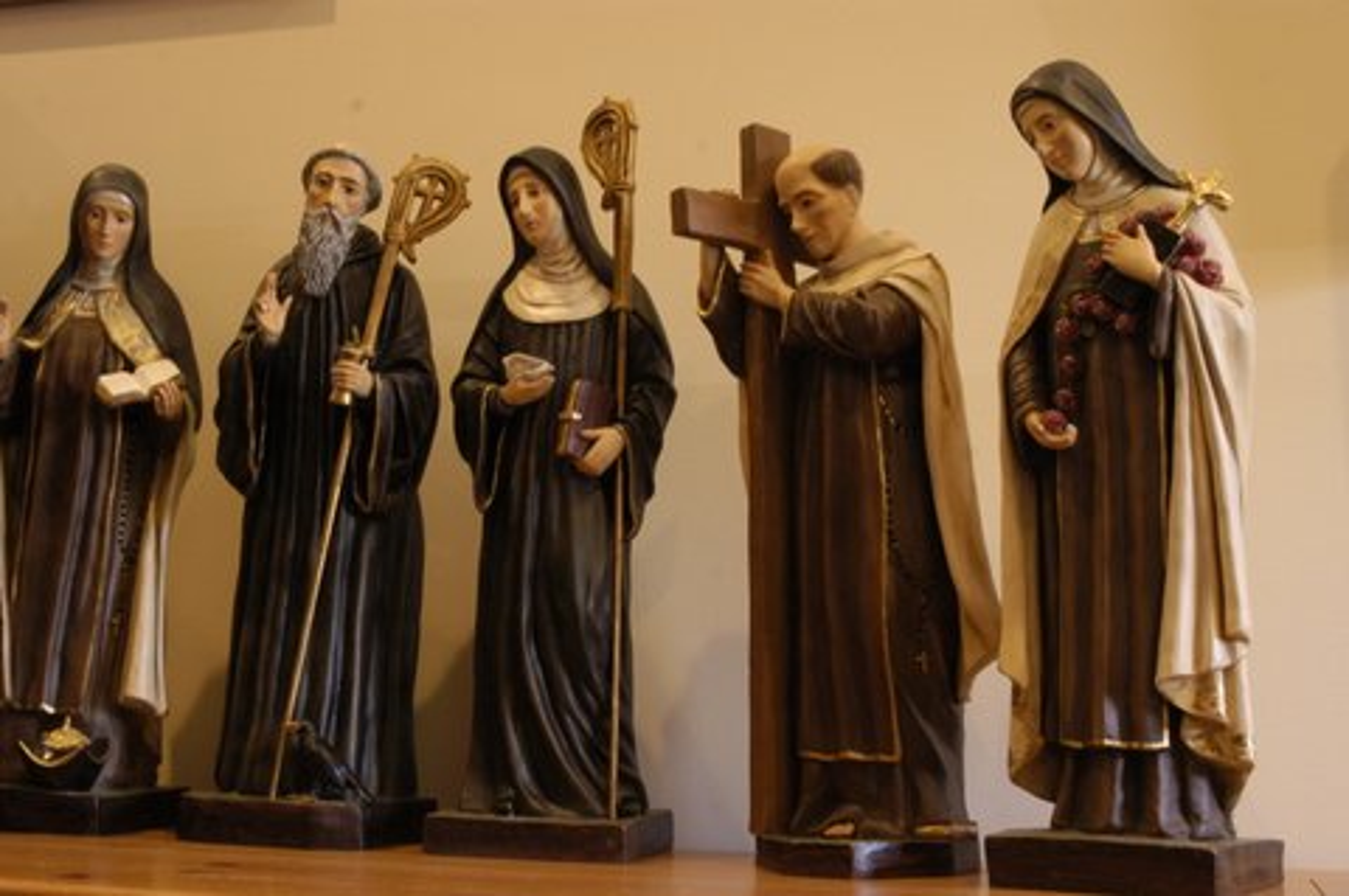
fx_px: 1797
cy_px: 448
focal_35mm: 48
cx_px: 674
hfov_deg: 41.2
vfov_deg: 28.0
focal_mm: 32
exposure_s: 1/10
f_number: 5.6
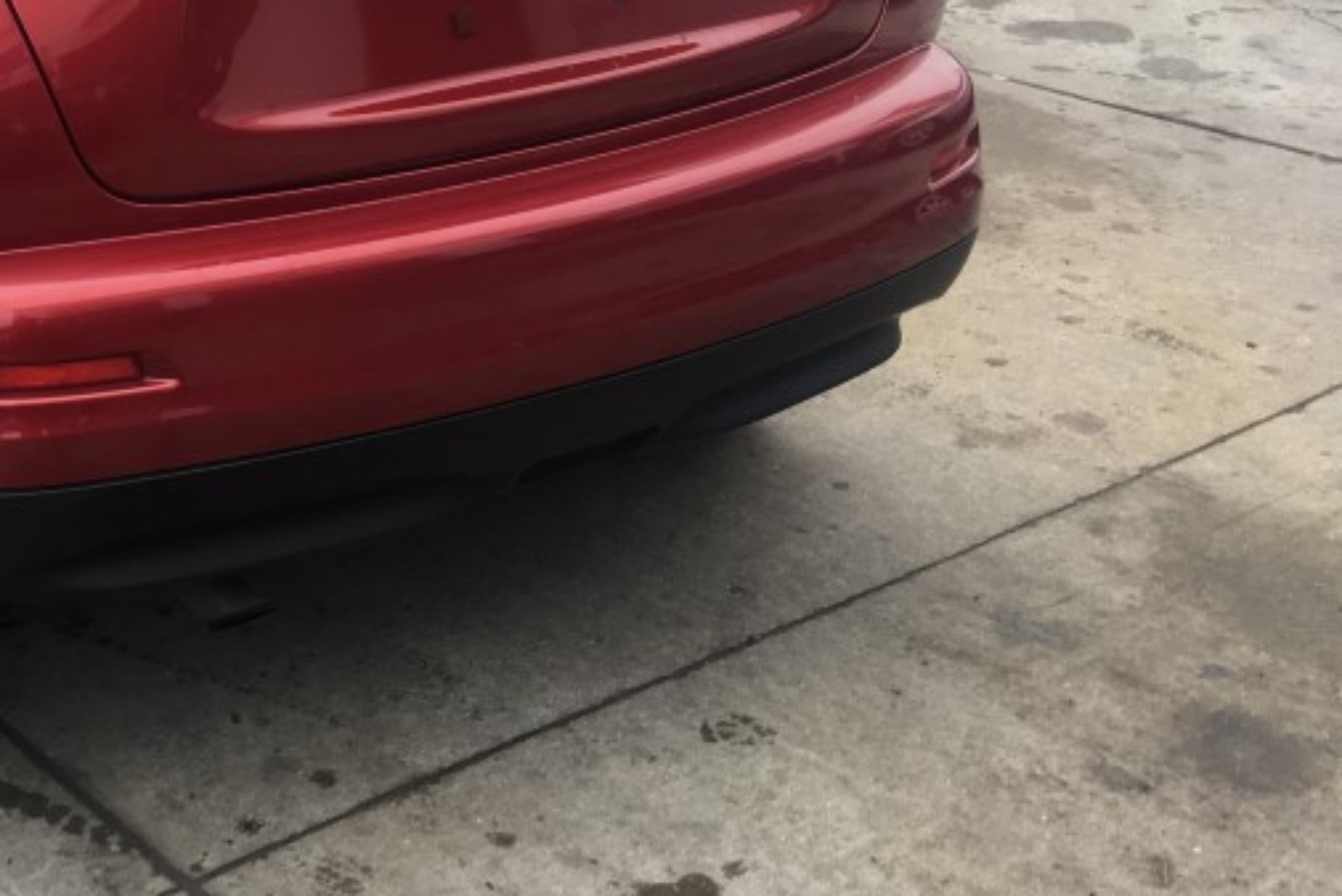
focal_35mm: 61
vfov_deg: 21.3
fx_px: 2275
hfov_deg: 30.5
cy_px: -61
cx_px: 0
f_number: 2.2
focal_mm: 4.15
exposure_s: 1/120
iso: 25
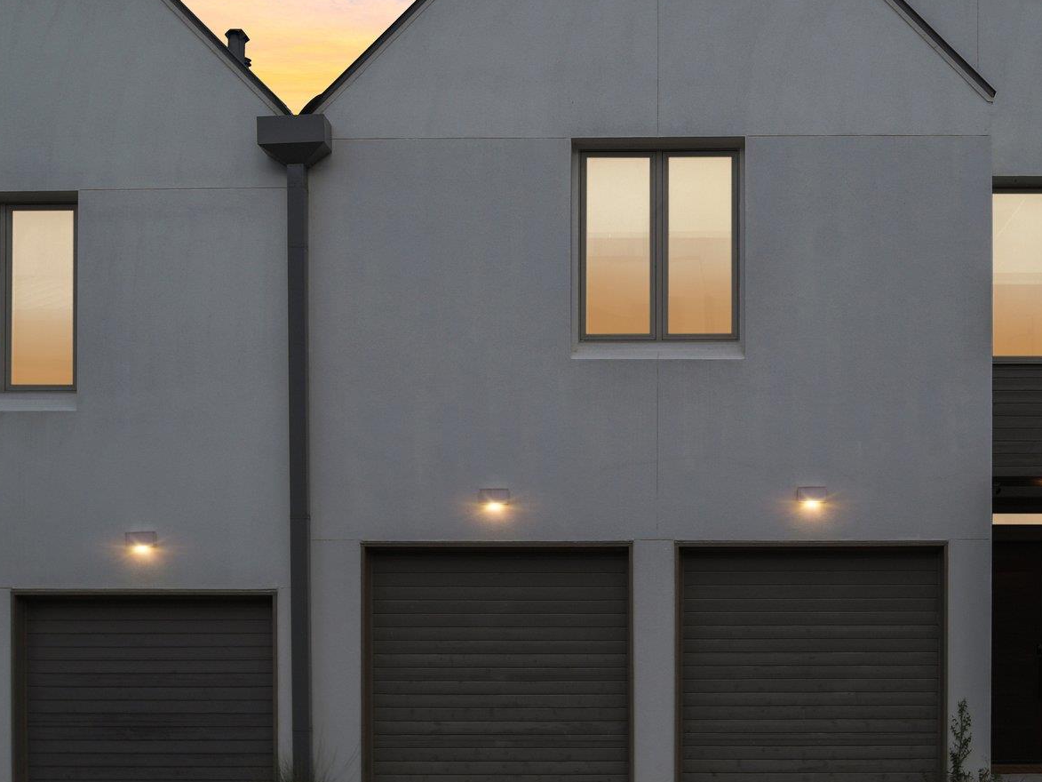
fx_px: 1415
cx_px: 756
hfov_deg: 39.5
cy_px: 300
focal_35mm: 47
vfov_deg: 30.8
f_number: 8
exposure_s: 1/200
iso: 400
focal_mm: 19
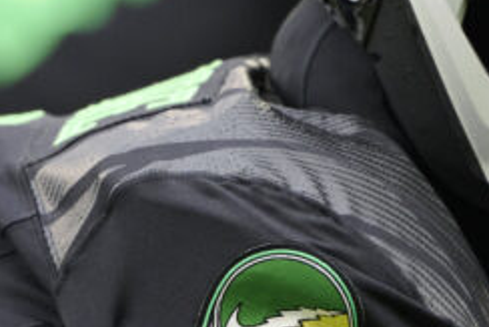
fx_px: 22819
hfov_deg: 1.2
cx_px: 383
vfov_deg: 0.8
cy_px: 340
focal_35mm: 1679
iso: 1250
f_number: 2.8
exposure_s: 1/1919
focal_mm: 400
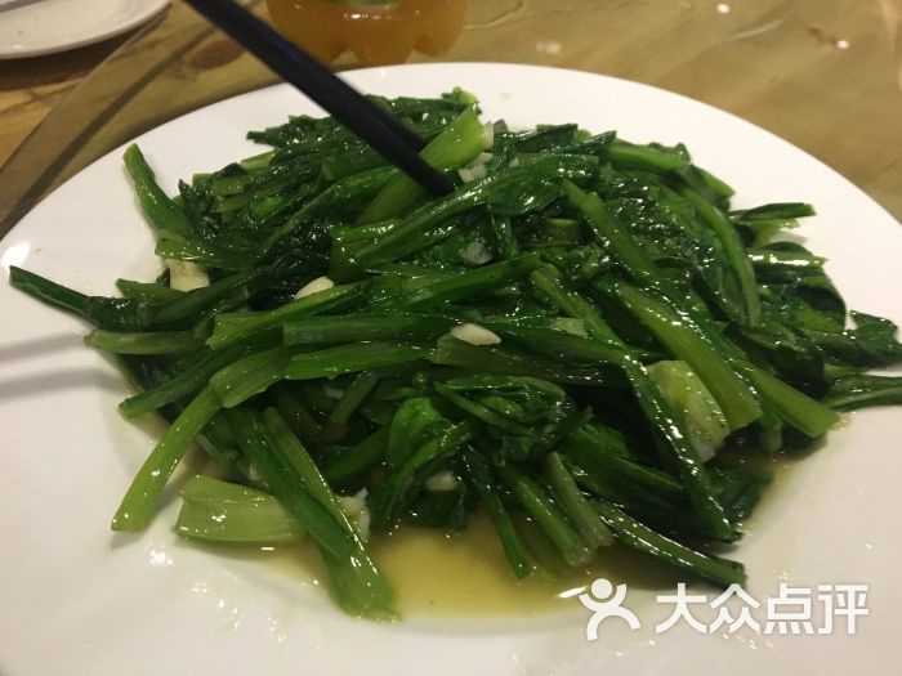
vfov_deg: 48.2
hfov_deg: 61.7
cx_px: 451
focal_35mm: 29
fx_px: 756
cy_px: 338
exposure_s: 1/17
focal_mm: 4.15
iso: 250
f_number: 2.2
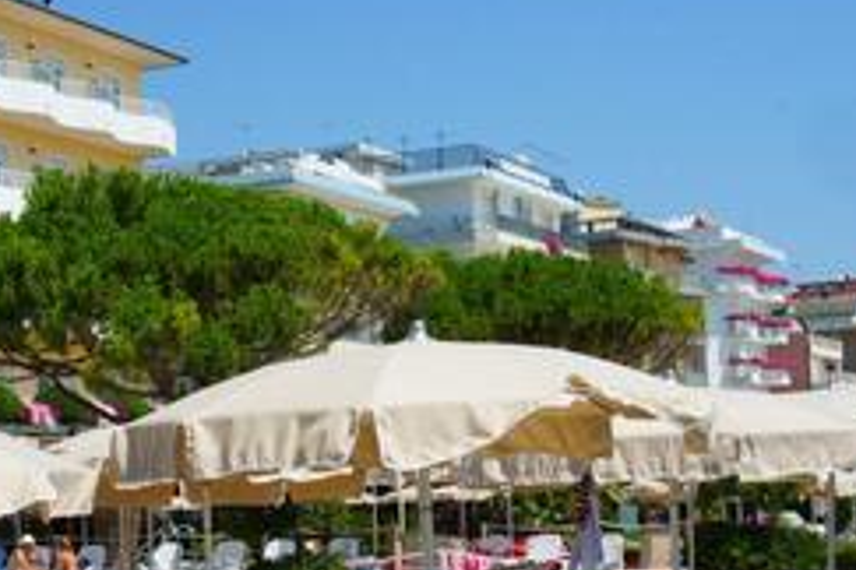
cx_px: 294
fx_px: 1855
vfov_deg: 17.5
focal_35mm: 78
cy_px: 366
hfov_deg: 25.9
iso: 200
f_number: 22
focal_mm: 28
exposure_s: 1/80
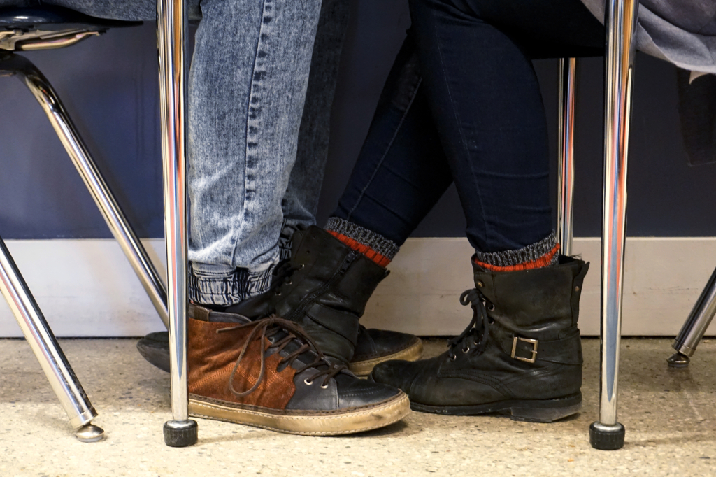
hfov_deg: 28.7
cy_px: 238
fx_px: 1402
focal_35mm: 70
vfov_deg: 19.3
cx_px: 358
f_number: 5.6
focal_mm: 47
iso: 3200
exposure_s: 1/20
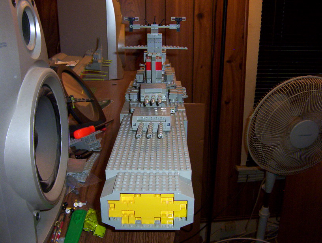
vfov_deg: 39.8
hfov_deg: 51.2
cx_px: 161
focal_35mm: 36
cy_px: 122
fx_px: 336
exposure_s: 1/30
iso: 140
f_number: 2.76
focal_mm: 5.54
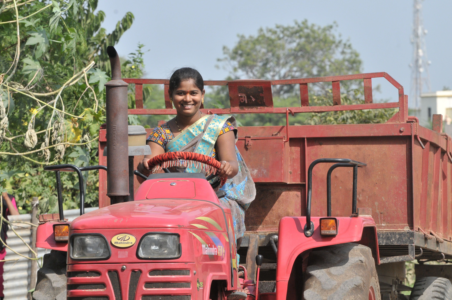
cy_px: 150
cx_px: 226
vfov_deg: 5.9
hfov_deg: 8.9
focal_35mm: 232
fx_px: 2916
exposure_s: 1/800
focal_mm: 155
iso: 640
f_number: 11
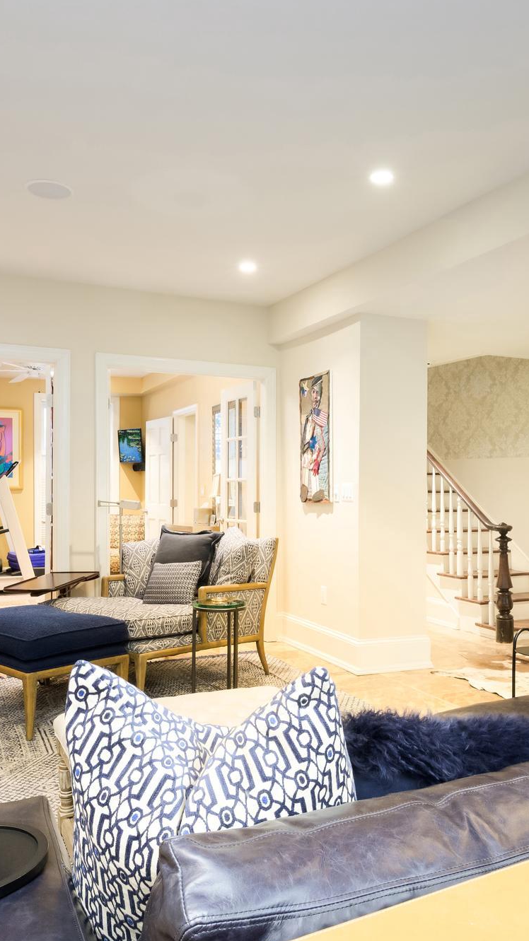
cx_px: 287
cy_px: 467
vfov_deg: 66.1
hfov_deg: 40.1
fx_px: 724
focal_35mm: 29
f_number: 13
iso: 800
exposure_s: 1/160
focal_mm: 18
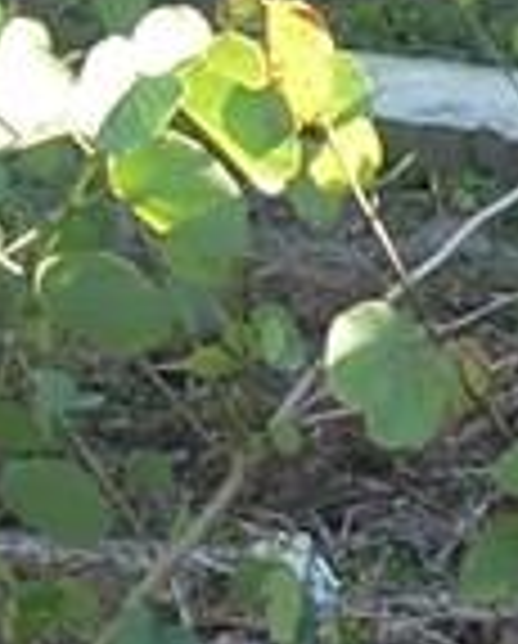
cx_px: -117
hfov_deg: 6.1
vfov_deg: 7.4
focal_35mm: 251
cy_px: -644
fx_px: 4795
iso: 80
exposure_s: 1/80
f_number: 2.8
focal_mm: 6
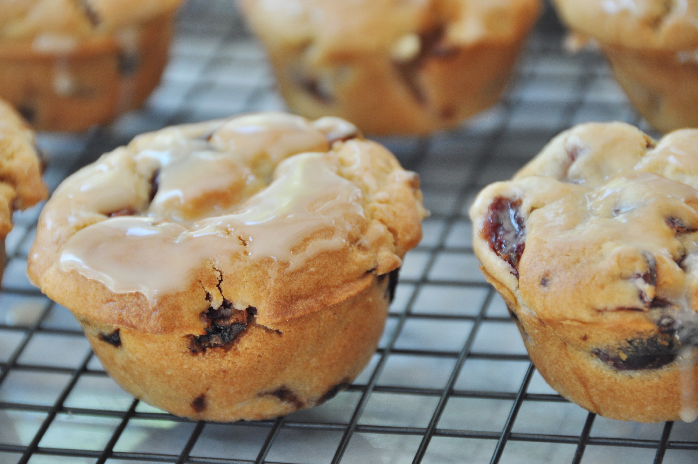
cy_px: 232
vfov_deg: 5.4
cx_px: 349
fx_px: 4938
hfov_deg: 8.1
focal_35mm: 255
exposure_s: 1/25
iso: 200
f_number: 5.6
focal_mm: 170
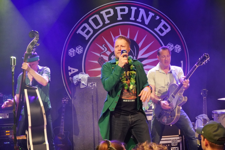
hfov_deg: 29.9
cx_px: 112
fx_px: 422
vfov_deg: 20.2
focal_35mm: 68
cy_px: 75
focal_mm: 45
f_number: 5.6
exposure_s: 1/80
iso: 5000
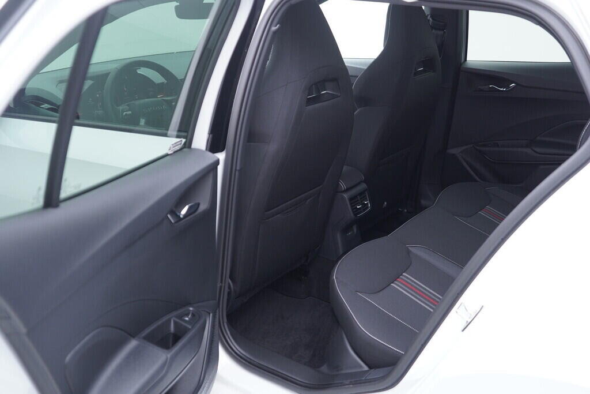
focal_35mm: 36
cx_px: 295
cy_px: 197
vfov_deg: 36.9
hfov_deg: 53.1
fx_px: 590
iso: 250
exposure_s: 1/40
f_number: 2.8
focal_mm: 24
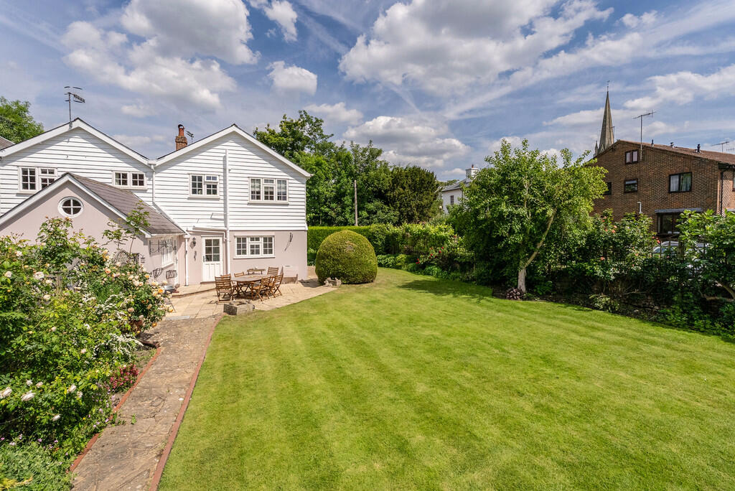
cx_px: 368
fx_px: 337
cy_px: 246
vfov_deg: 72.1
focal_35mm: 16
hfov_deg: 94.9
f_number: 7.1
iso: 1000
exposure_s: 1/6400
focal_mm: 16.5
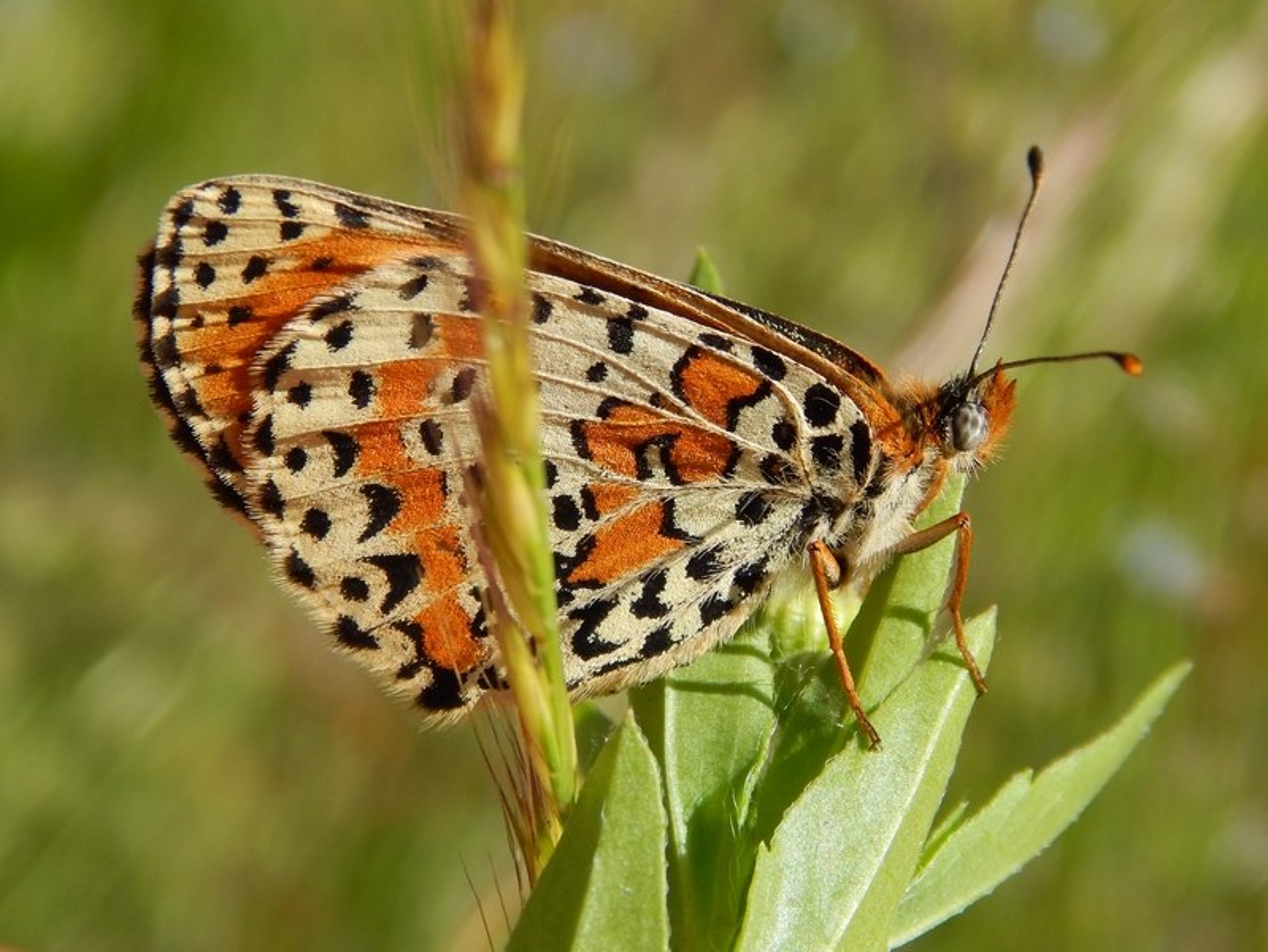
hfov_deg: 17.1
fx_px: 4214
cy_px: 476
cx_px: 634
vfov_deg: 12.9
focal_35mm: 115
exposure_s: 1/640
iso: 125
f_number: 4.6
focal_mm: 20.5
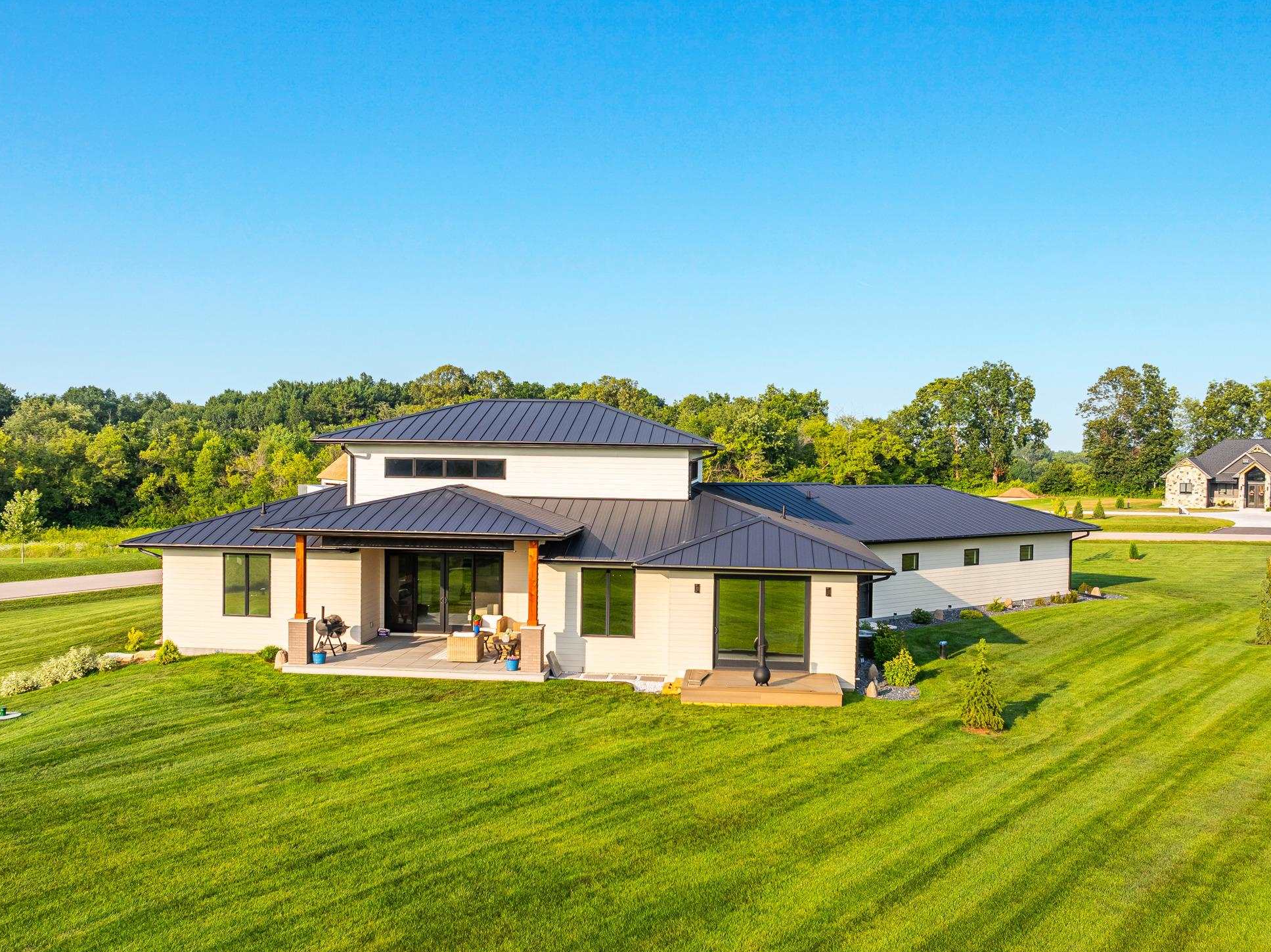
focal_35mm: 31
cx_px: 637
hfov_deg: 58.4
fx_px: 1138
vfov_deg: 45.4
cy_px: 498
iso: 100
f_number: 2.8
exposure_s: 1/2500
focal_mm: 12.29
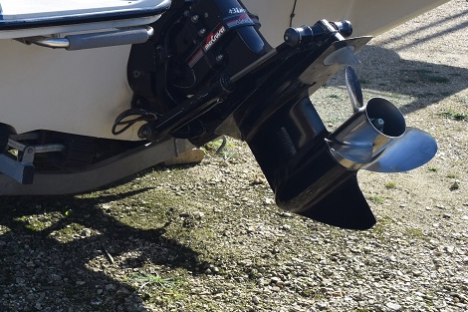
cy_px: 41
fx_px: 1131
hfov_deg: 22.0
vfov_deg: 15.5
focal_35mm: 87
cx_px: -64
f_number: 8
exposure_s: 1/500
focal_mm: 22
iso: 320
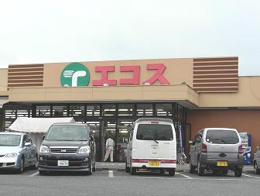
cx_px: 127
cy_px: 107
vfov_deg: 19.9
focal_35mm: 74
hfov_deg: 26.3
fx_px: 557
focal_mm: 10.5
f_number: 3.4
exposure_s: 1/542
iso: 79
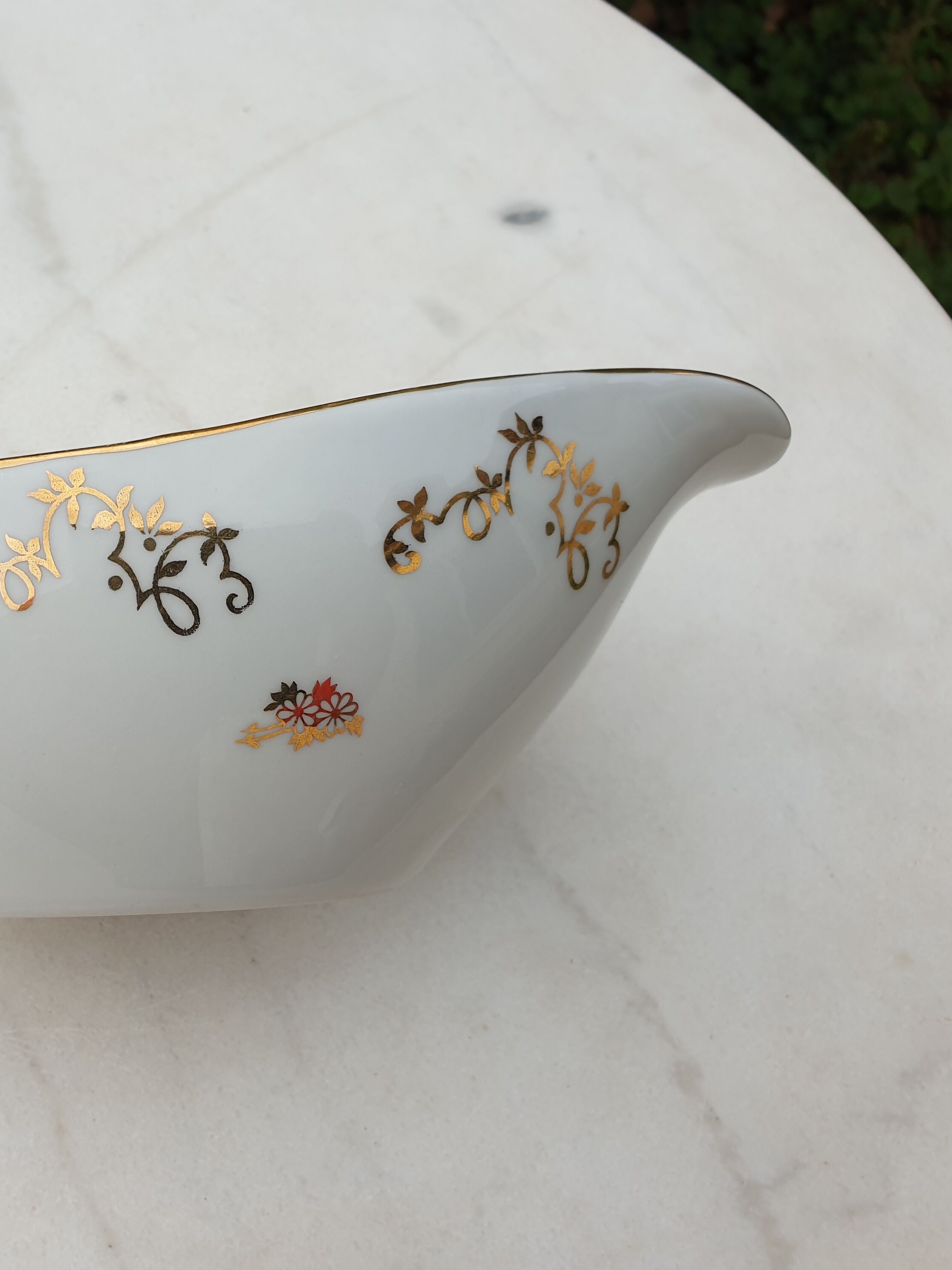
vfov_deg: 52.6
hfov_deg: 38.5
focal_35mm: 35
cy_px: 633
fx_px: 1284
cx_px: 137
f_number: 2.4
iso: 50
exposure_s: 1/288
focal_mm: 4.3
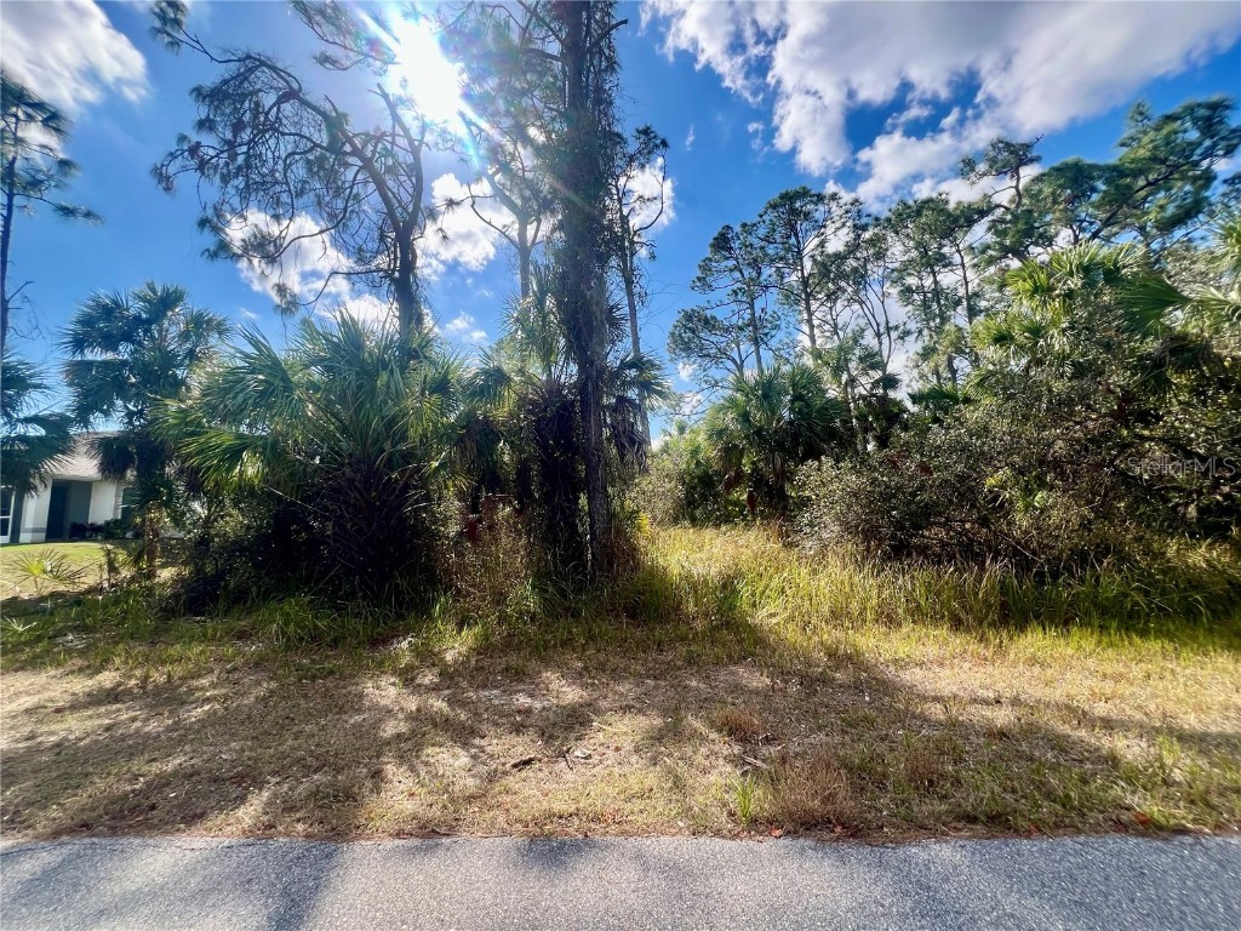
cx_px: 620
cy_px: 466
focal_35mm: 13
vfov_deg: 89.9
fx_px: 466
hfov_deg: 106.2
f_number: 1.8
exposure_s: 1/1043
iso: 32
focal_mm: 1.57
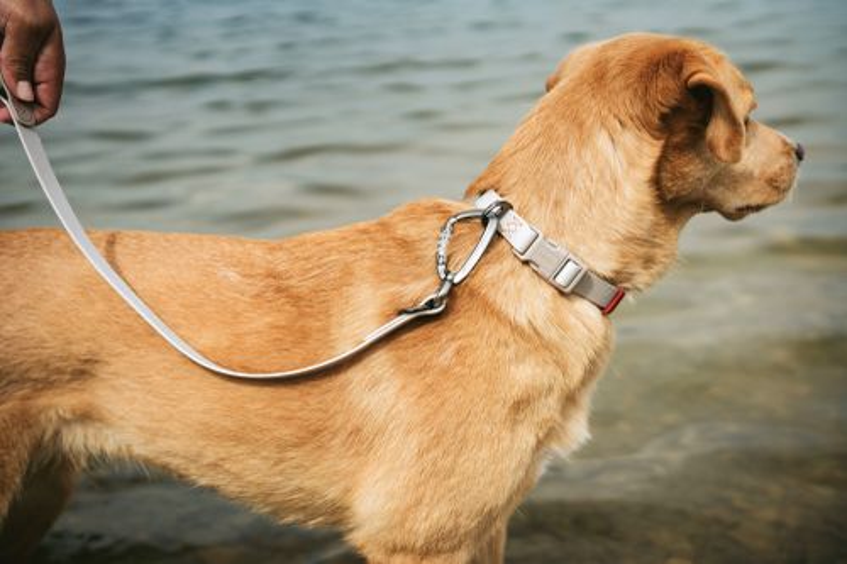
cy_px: 282
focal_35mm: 50
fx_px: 1176
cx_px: 424
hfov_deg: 39.6
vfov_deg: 27.0
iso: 160
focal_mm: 50
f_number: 2.5
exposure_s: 1/5000
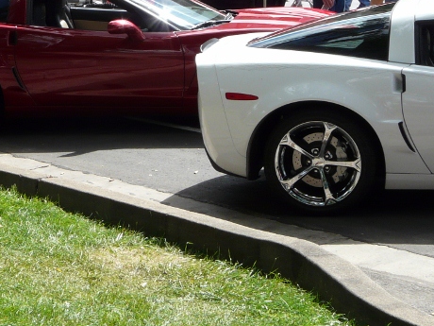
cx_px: 75
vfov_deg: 9.9
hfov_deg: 13.2
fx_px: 1868
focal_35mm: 149
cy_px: 19
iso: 100
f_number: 5.6
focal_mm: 11.1
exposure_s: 1/200
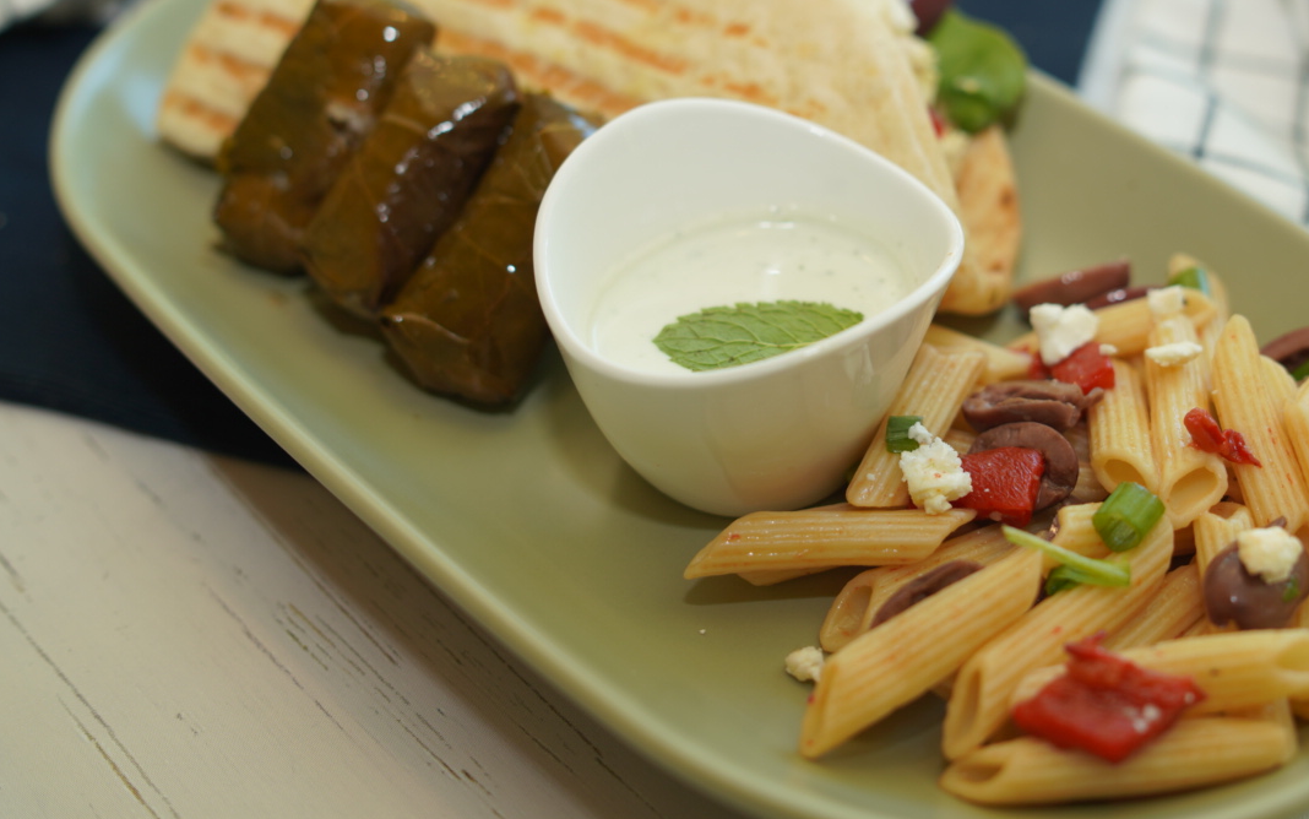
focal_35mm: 54
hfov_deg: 37.3
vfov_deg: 23.7
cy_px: 208
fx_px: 1927
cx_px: 810
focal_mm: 35
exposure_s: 1/250
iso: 125
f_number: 2.8
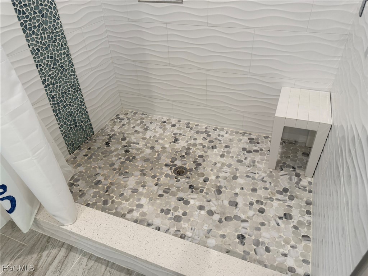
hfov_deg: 71.6
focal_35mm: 24
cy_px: 138
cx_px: 184
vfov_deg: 56.8
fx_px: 255
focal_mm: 6.76
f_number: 1.78
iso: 160
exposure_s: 1/120
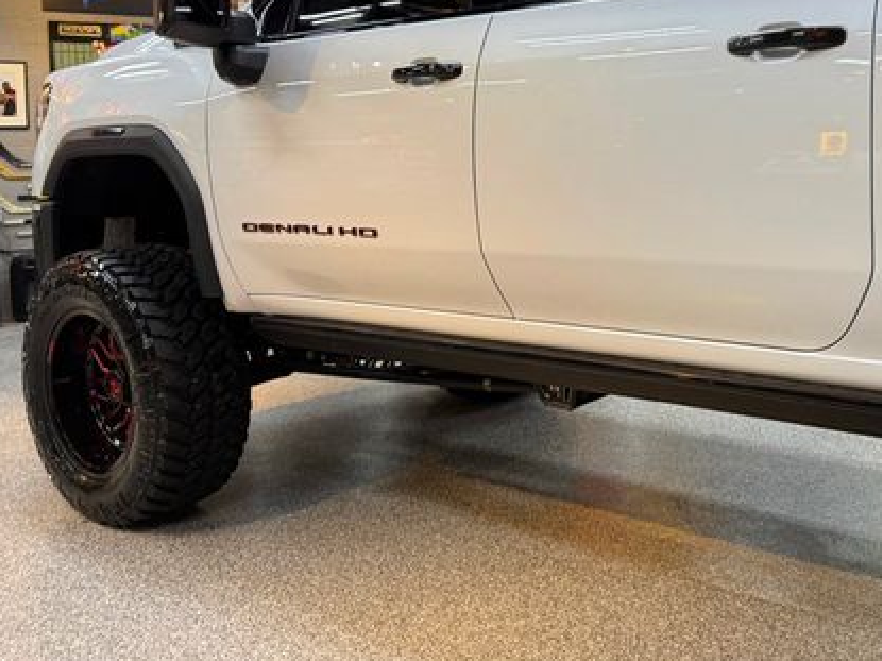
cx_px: 627
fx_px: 942
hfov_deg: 48.8
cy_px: 181
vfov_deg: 37.9
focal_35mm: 37
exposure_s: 1/60
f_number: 1.78
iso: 125
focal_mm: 6.76
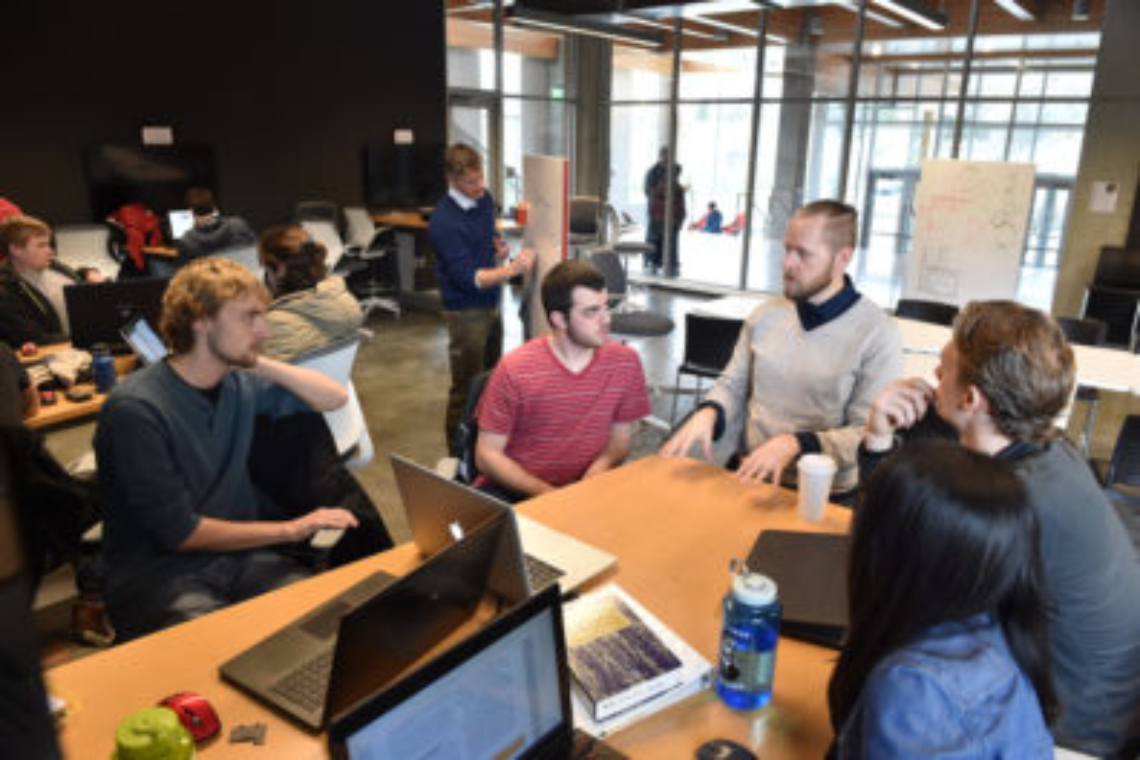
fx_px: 760
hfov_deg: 73.7
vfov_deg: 53.1
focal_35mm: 24
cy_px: 380
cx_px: 570
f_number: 6.3
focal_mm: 24
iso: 1600
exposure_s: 1/60
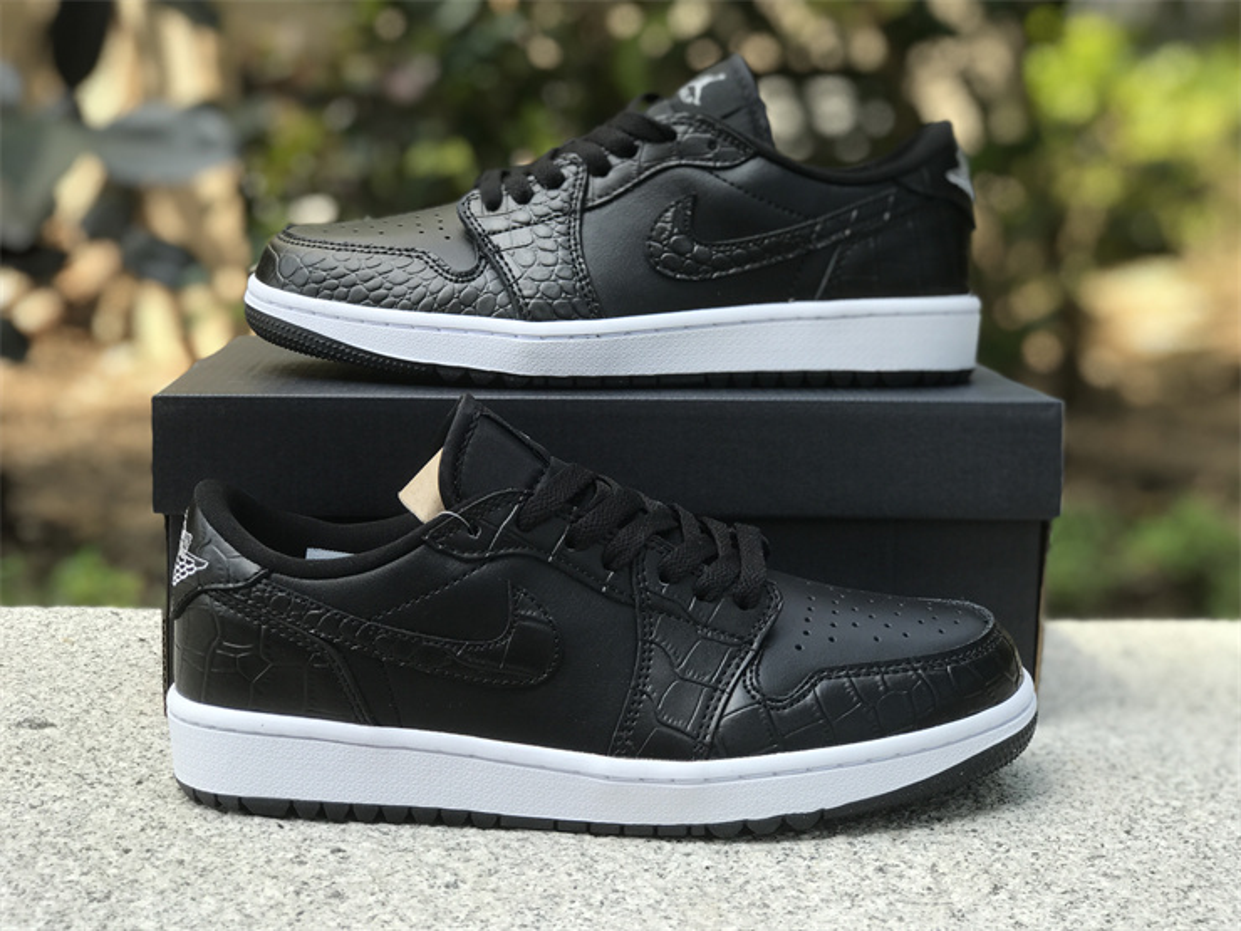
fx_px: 2043
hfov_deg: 33.8
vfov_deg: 25.7
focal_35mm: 57
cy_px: 466
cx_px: 620
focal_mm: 6.6
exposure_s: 1/184
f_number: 2.8
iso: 20
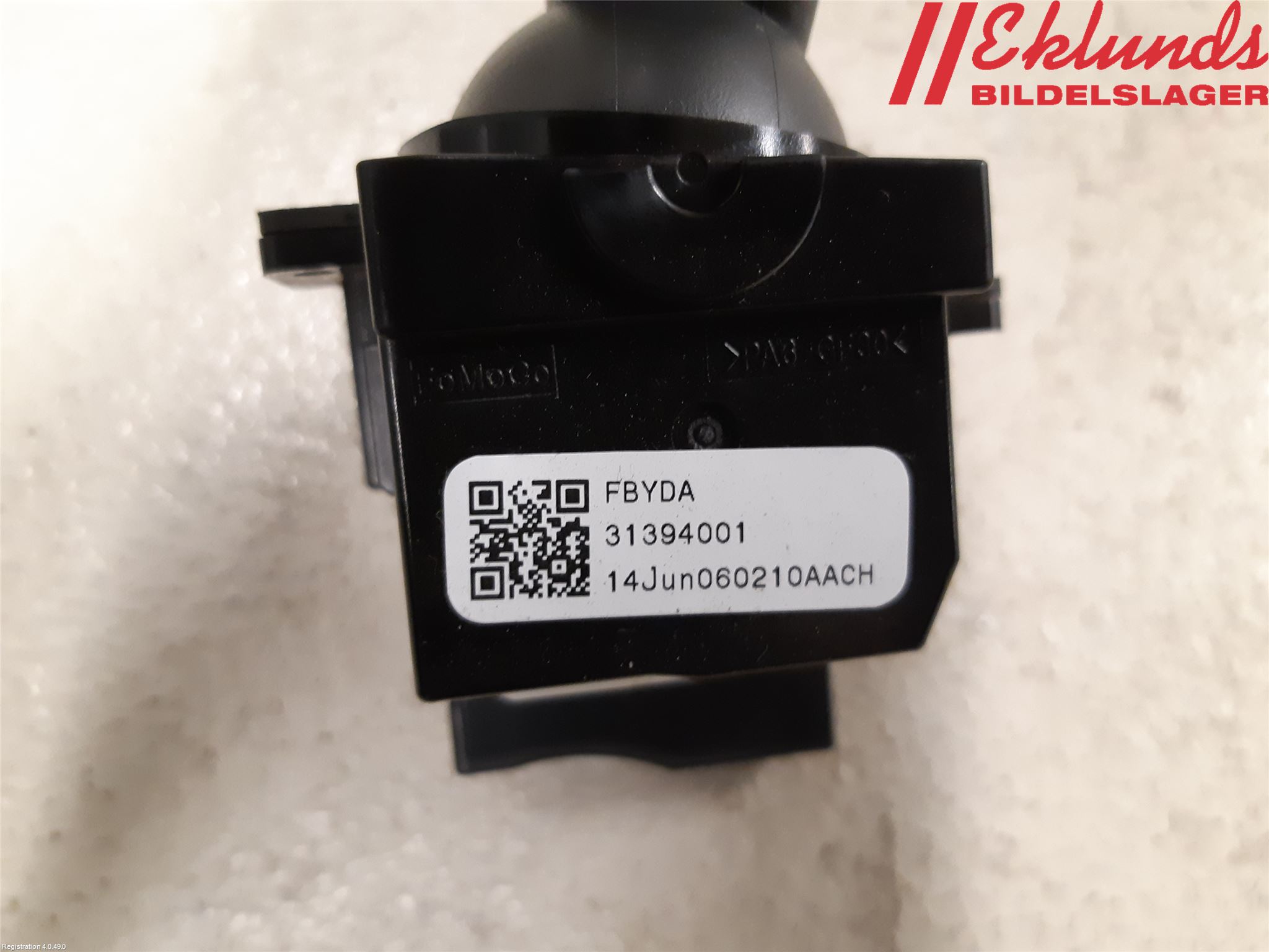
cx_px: 634
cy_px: 476
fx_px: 953
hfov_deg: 67.3
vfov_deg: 53.1
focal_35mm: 26
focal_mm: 3.93
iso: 250
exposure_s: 1/25
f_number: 1.7
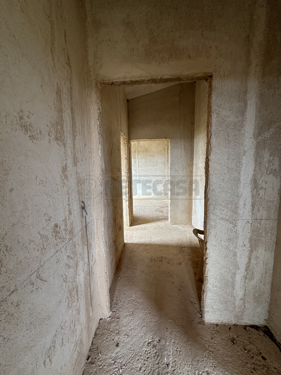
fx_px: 152
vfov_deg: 102.1
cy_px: 188
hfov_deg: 85.7
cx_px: 140
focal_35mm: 14
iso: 200
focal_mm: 2.22
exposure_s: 1/99
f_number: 2.2
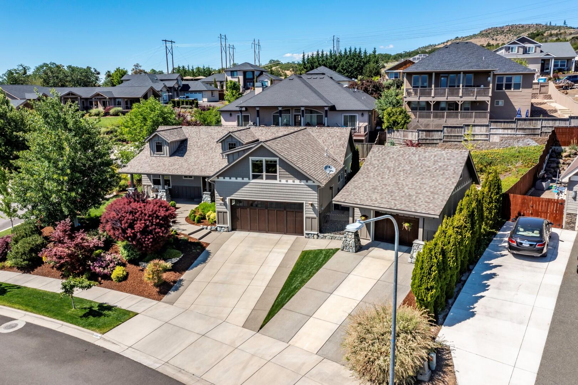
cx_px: 289
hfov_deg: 65.5
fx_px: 449
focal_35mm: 28
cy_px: 192
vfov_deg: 46.4
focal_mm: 10.26
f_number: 7.1
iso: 100
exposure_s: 1/1000
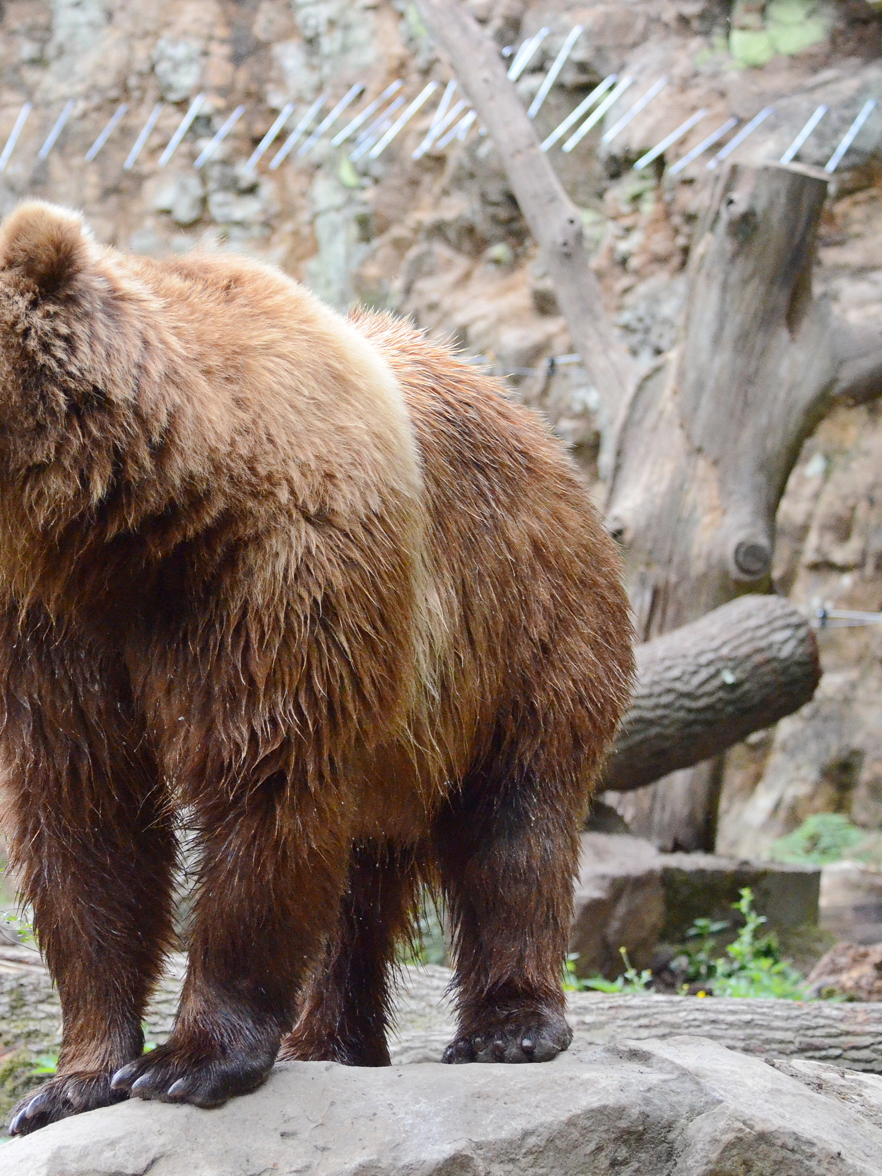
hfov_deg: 6.7
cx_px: 107
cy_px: 588
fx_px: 7542
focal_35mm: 222
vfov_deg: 8.9
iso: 3200
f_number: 4.8
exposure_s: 1/1600
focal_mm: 102
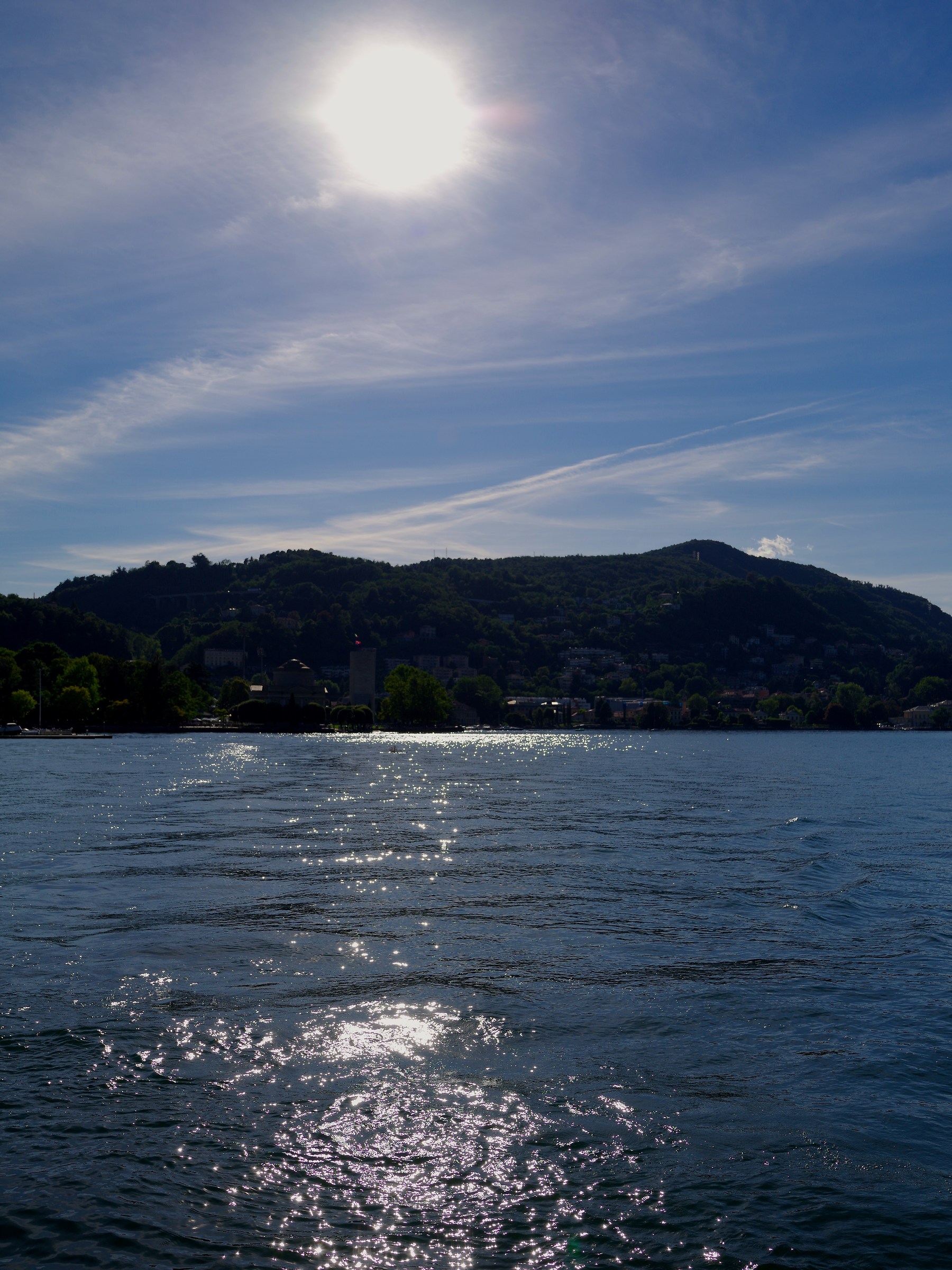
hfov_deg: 40.7
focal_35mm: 35
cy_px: 635
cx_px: 476
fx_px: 1283
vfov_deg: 52.6
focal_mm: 45
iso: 200
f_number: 7.1
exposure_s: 1/2500
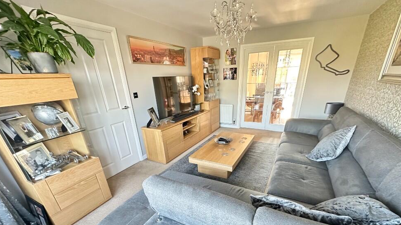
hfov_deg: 99.4
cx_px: 205
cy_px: 156
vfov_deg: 64.7
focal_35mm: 16
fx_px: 170
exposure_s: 1/60
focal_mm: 2.22
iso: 400
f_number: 2.2
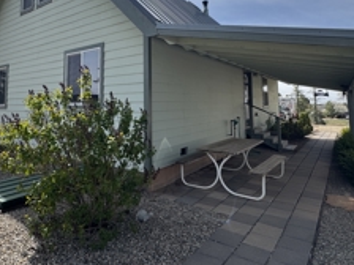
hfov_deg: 69.1
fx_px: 256
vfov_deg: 53.3
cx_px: 155
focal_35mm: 25
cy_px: 79
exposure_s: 1/1277
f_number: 2.2
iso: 40
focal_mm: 2.22
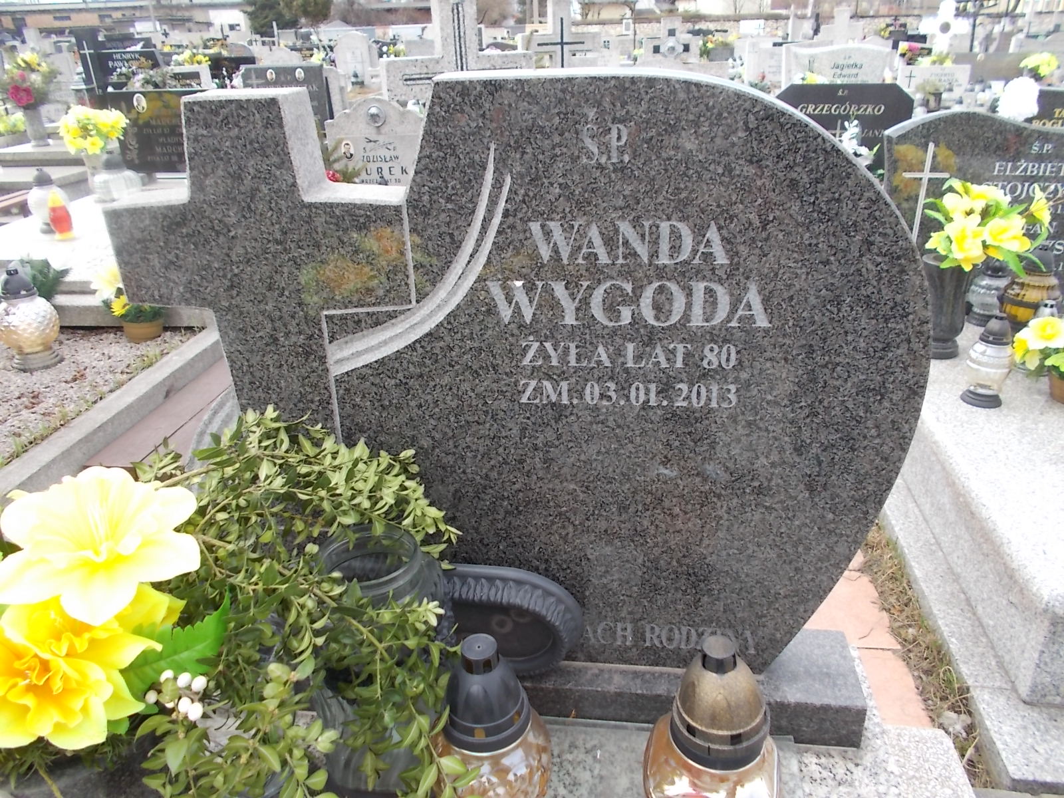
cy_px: 399
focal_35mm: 26
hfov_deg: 67.3
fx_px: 799
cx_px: 532
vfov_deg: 53.1
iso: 80
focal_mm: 4.6
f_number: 3.2
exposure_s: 1/250
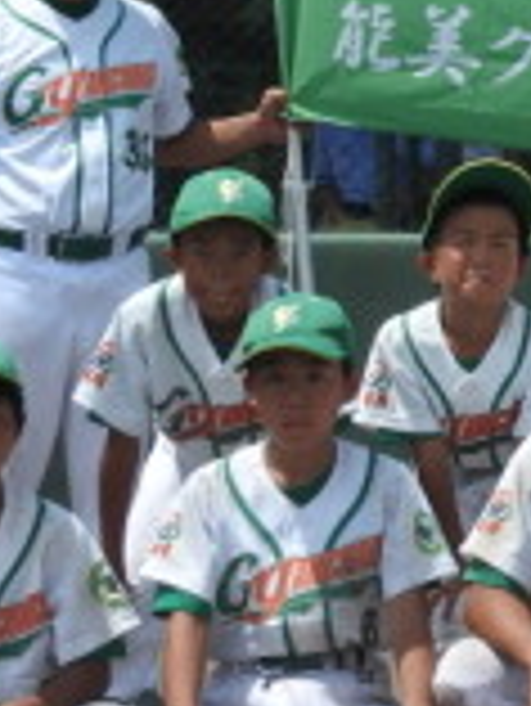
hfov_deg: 7.6
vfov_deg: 10.3
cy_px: 225
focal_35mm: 191
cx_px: 918
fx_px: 3901
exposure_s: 1/1250
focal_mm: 9
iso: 100
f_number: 4
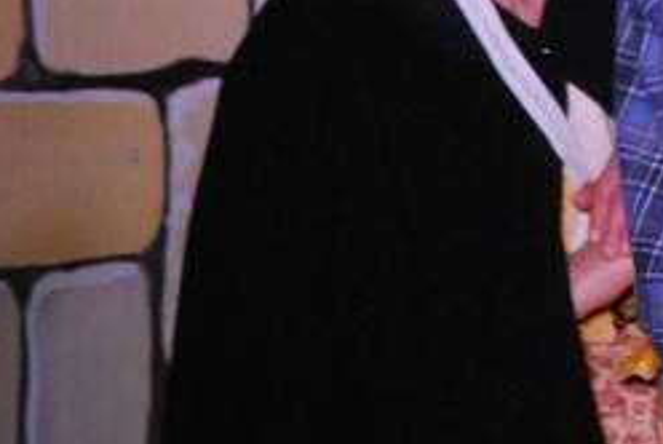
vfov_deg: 1.9
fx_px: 13456
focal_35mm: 730
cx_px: 1119
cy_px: -316
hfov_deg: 2.8
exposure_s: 1/60
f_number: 5
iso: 1600
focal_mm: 135
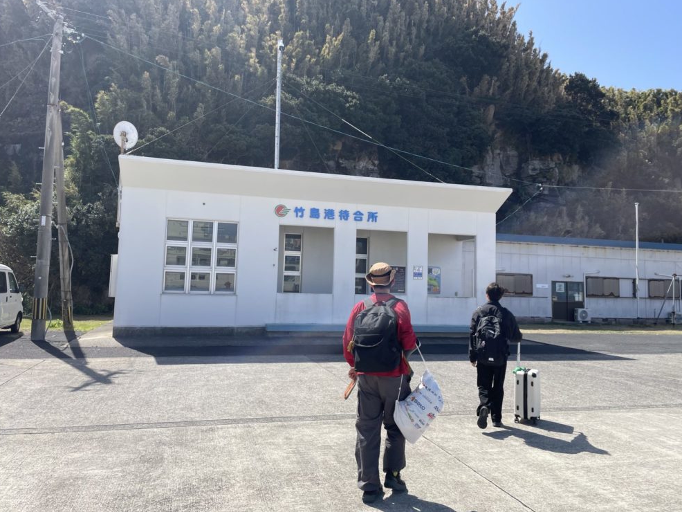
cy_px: 247
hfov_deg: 65.3
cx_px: 344
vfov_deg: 51.4
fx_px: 532
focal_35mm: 27
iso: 32
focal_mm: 4.2
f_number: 1.6
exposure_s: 1/2681
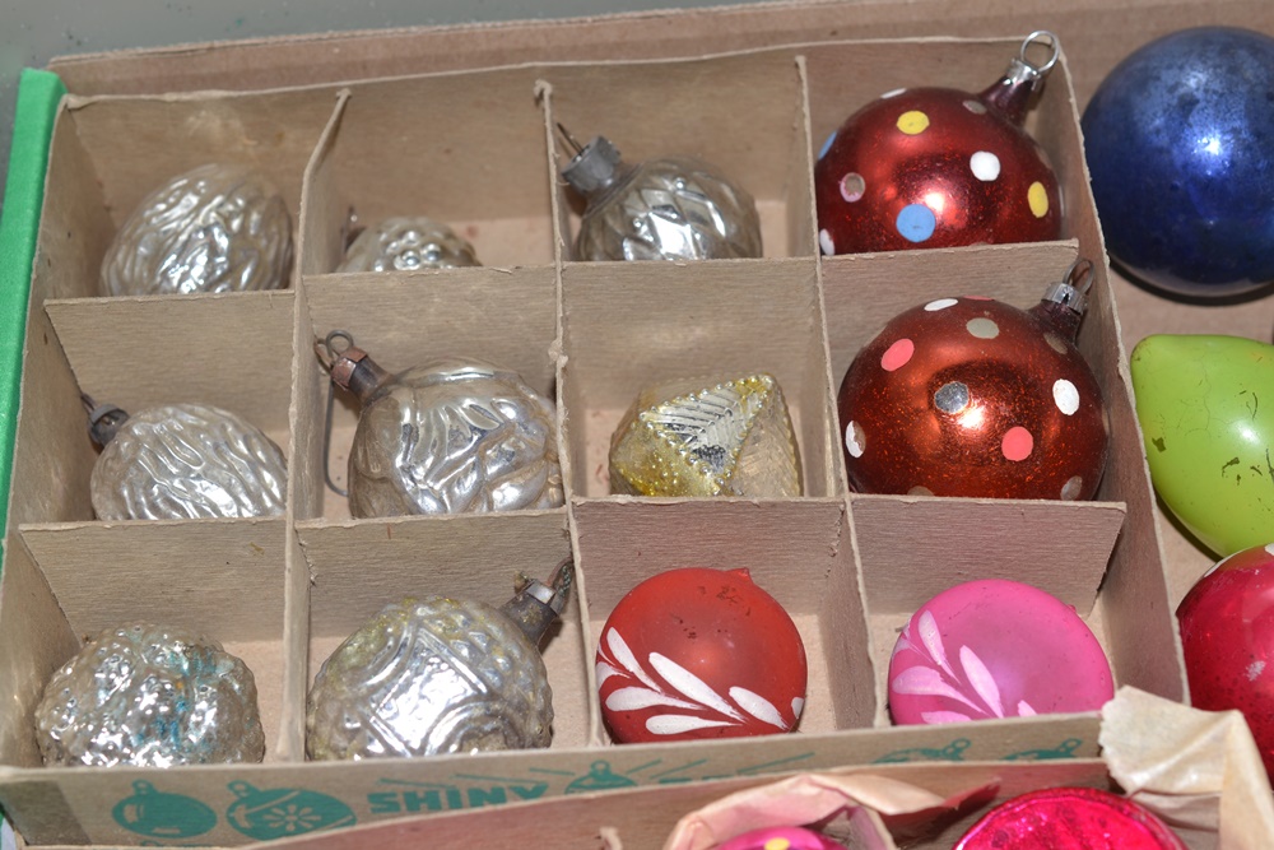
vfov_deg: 22.6
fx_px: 2123
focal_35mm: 60
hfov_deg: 33.4
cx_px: 637
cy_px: 425
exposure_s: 1/60
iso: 100
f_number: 8
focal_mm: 40
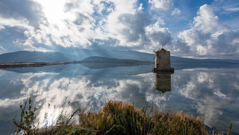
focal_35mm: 20
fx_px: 127
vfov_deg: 55.5
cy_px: 55
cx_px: 120
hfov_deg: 86.6
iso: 100
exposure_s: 1/800
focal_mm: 19
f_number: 7.1
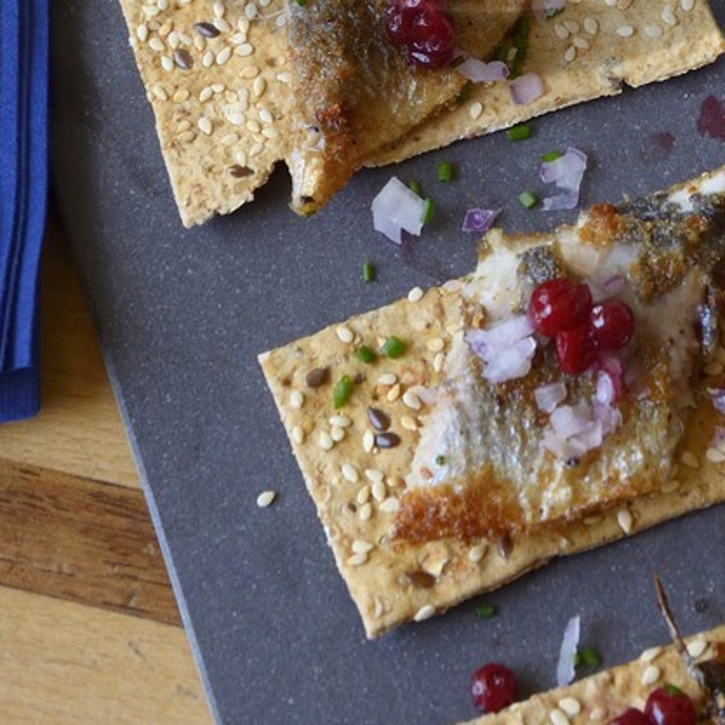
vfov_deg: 12.0
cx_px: 486
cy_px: -466
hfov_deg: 12.7
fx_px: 3246
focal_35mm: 137
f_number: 10
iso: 800
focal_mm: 42
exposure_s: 1/100
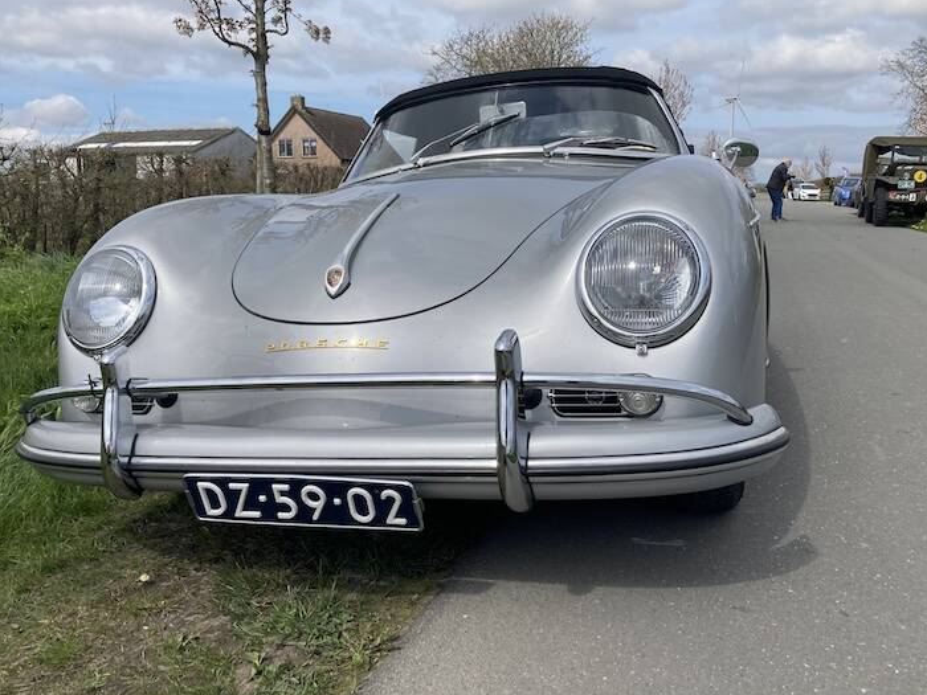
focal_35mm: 32
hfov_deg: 56.8
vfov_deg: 44.1
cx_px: 444
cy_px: 320
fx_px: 857
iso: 20
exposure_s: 1/2857
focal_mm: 3.99
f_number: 1.8
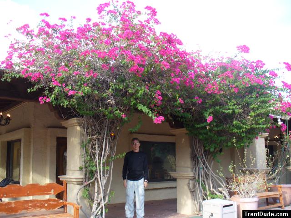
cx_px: 146
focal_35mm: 37
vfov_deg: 38.7
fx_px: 311
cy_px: 109
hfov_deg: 50.1
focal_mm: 6.1
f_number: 2.8
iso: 80
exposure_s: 1/160
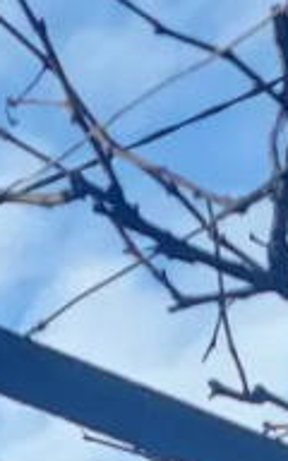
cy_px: 1425
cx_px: 94
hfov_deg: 6.9
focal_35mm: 191
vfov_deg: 8.8
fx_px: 2399
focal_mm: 5.4
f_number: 1.8
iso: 40
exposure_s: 1/526
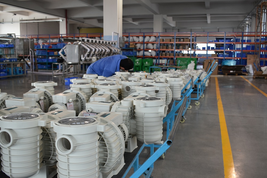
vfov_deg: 36.9
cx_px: 134
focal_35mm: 36
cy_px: 89
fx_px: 267
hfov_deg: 53.1
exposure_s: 1/100
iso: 400
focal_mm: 24
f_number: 5
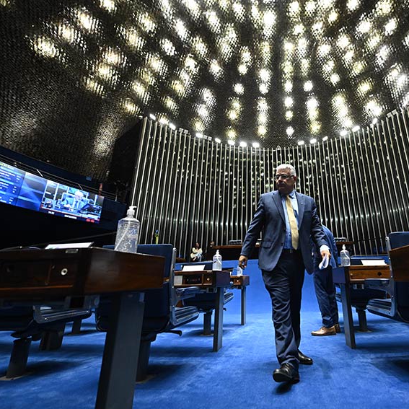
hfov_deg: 78.0
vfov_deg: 80.7
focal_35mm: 18
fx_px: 241
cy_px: 205
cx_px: 274
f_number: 2.8
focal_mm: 14
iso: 1600
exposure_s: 1/160
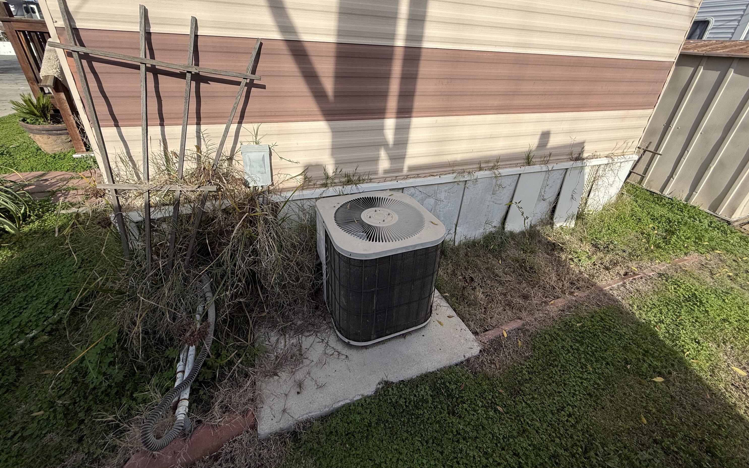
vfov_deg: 74.2
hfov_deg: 101.5
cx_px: 378
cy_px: 194
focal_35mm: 15
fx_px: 306
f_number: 2.2
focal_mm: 2.22
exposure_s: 1/1656
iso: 50
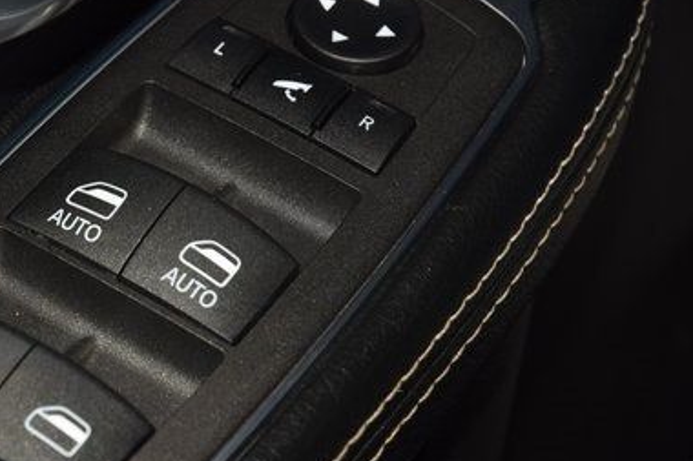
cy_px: 189
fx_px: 3406
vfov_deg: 7.7
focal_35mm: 177
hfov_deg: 11.6
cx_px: 111
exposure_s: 1/125
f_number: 8
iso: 100
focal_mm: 70
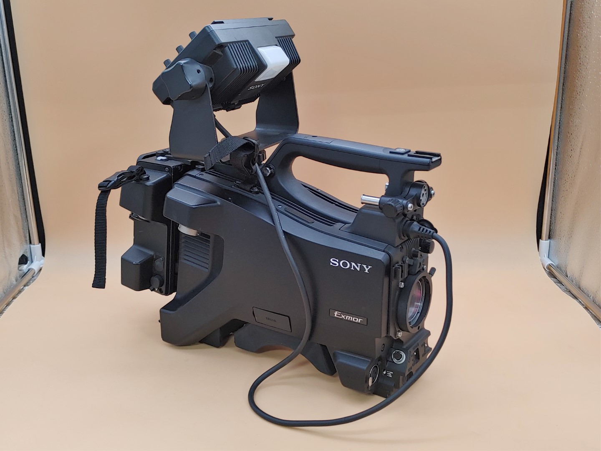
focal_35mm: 36
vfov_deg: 39.7
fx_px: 625
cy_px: 226
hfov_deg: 51.4
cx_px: 300
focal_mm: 4.36
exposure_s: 1/60
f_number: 1.8
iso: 50
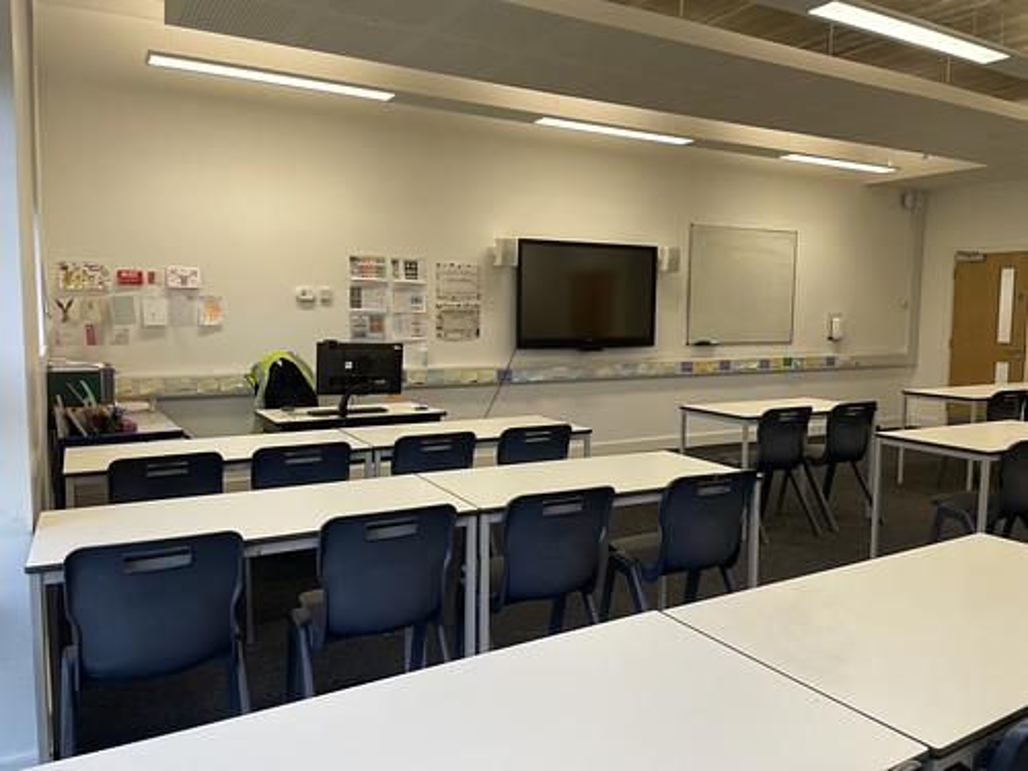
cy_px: 386
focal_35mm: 26
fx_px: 772
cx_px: 514
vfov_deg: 53.1
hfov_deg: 67.3
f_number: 1.6
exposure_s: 1/121
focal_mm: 4.2
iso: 64
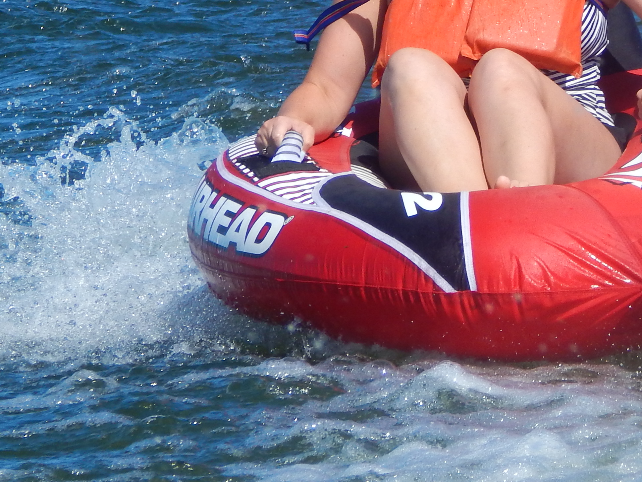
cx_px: 533
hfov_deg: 2.6
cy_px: 93
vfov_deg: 2.0
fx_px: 13889
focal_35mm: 749
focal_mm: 56.5
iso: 125
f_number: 5.7
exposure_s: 1/800
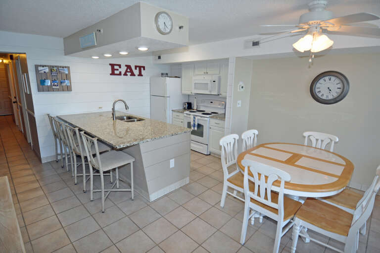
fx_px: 190
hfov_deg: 90.1
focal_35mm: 18
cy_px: 126
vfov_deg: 67.2
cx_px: 190
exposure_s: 1/100
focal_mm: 12
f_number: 5
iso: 400
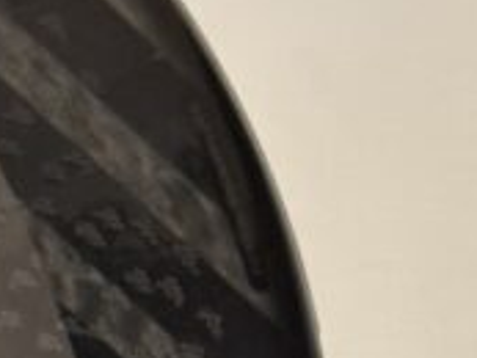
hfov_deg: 8.5
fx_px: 3061
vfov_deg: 6.5
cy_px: 719
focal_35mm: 222
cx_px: -436
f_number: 1.78
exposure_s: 1/33
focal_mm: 6.86
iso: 320
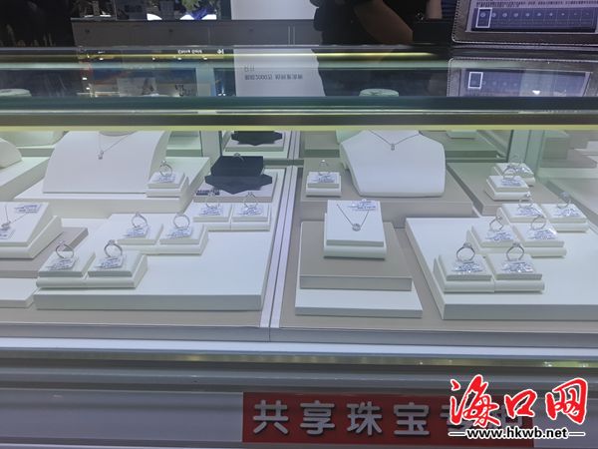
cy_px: 224
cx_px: 299
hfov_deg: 58.4
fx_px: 536
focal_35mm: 31
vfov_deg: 45.4
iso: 40
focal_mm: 4.73
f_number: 2.2
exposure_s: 1/264
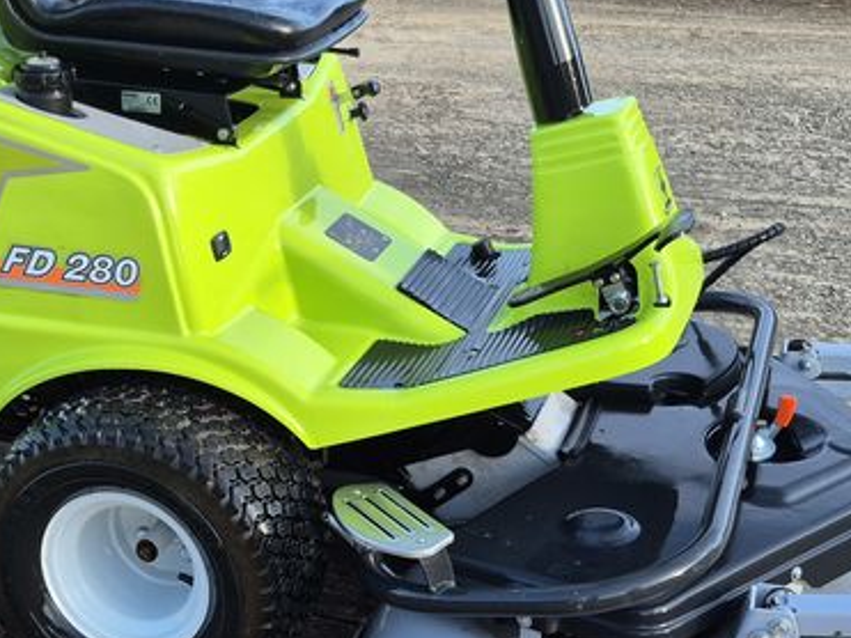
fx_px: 1524
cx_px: 204
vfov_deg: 23.3
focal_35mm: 62
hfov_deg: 30.6
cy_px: 519
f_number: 1.8
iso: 25
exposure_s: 1/200
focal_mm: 5.4
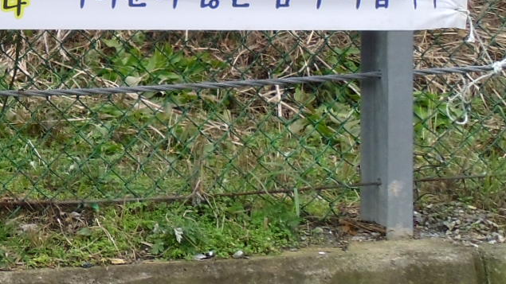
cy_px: -40
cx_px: -255
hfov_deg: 17.6
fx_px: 1462
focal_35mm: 109
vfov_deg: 10.9
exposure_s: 1/112
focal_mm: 5.6
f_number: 3.3
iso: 80
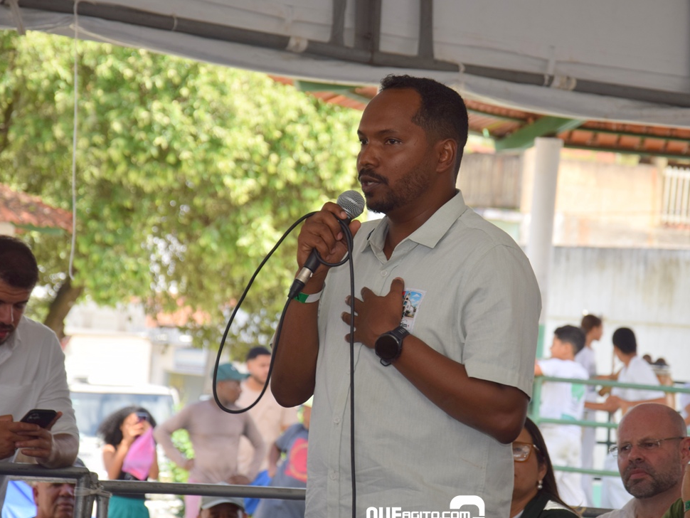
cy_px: 262
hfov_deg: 13.0
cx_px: 423
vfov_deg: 9.8
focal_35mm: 152
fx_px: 3022
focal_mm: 85
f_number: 6.3
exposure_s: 1/160
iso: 100
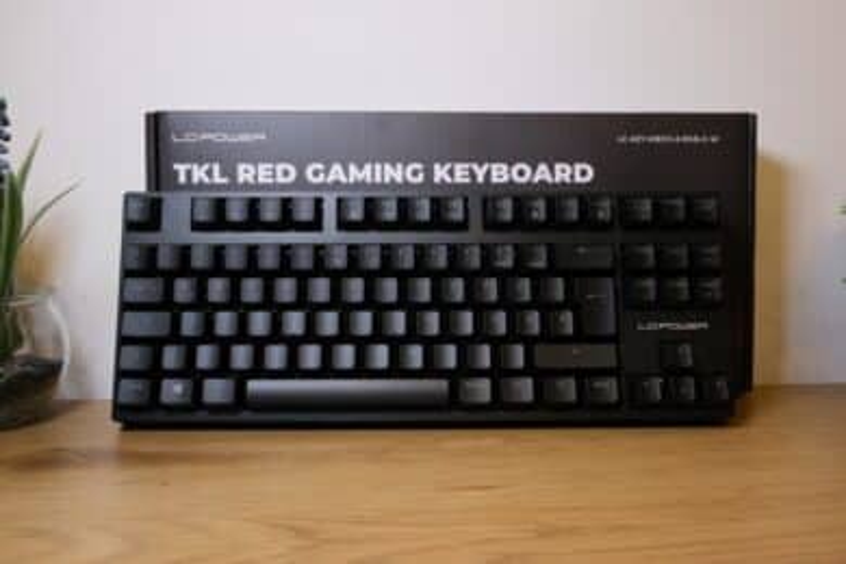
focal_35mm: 31
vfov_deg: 42.3
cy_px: 282
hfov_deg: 60.3
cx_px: 423
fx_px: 728
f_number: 8
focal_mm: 20.6
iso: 1250
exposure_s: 1/28
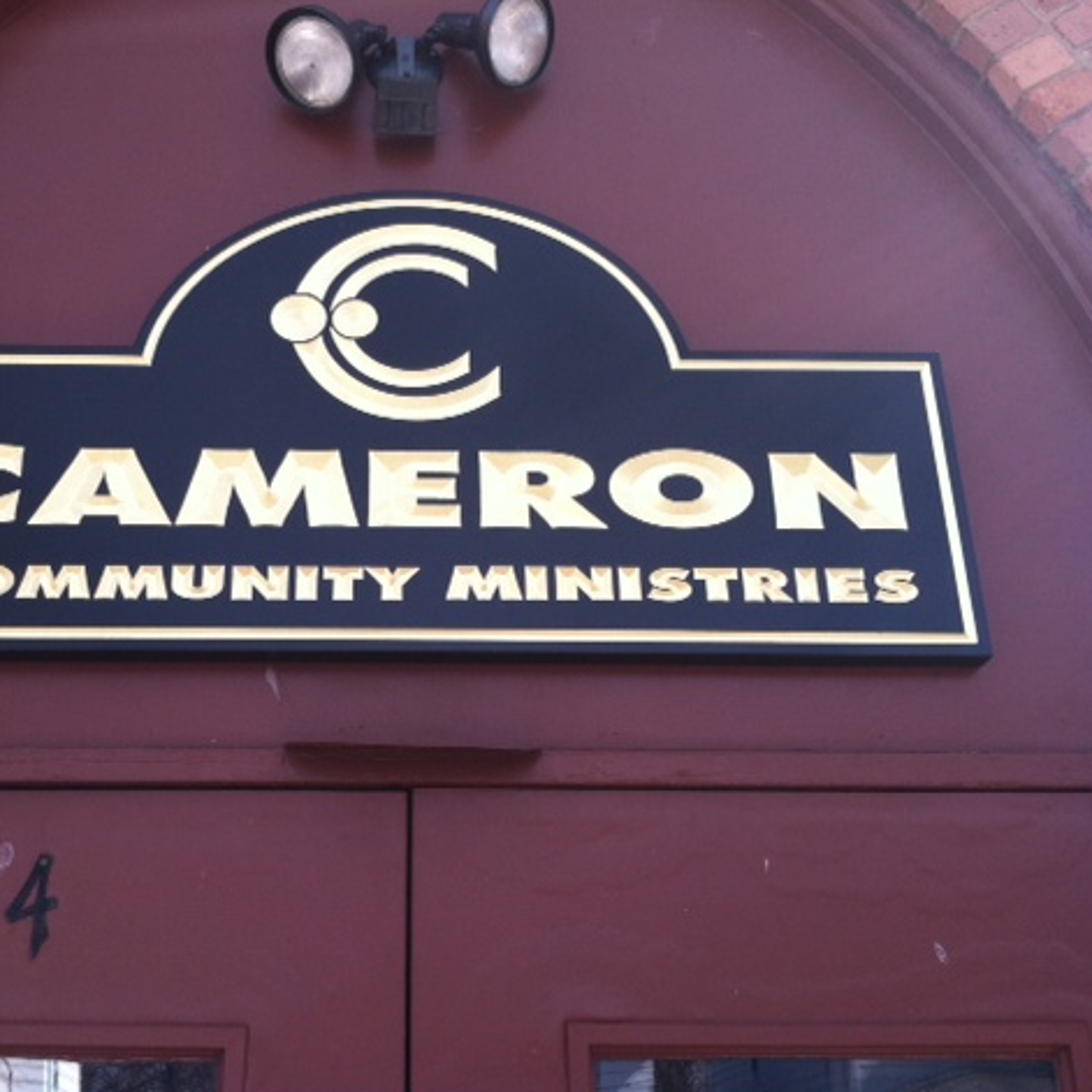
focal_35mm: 42
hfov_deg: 39.7
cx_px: 385
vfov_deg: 40.0
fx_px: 1499
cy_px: 549
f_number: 2.8
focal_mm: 3.85
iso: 80
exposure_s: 1/341
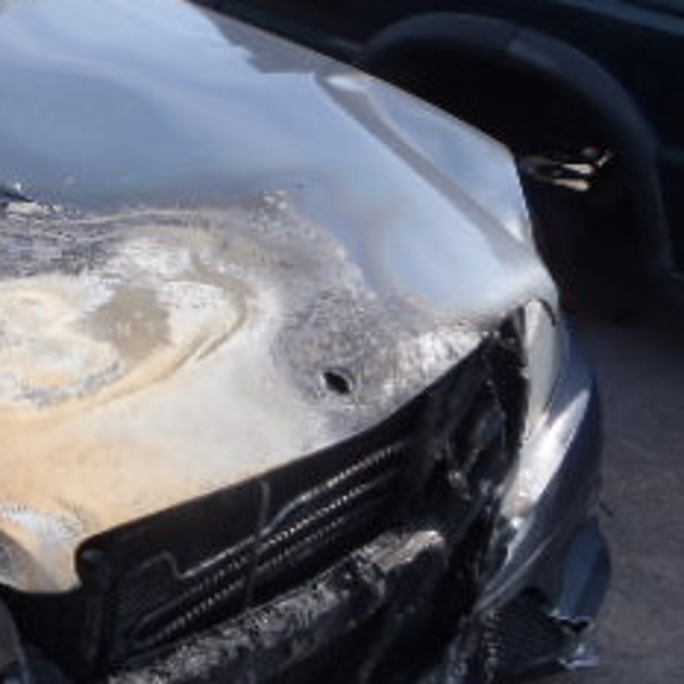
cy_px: 332
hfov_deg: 23.1
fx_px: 1520
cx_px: -153
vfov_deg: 25.4
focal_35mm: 68
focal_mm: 5
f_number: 4.5
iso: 80
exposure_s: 1/250
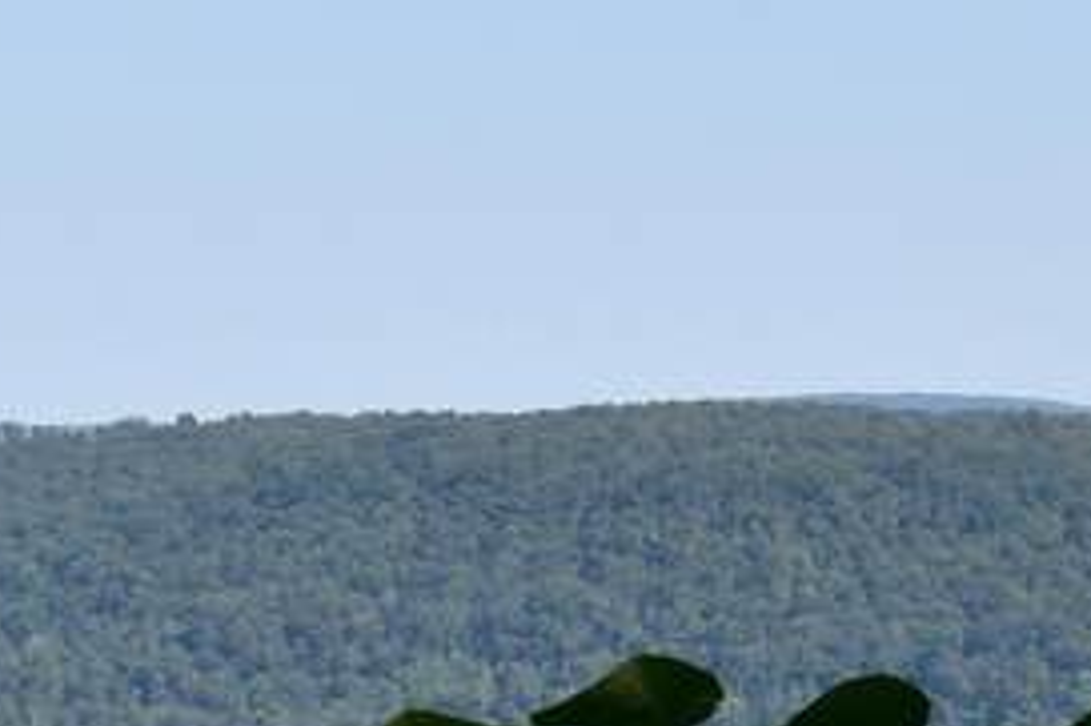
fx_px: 7269
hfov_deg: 8.1
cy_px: 929
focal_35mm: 240
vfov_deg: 5.7
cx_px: 2375
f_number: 11
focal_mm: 34
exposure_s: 1/320
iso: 400
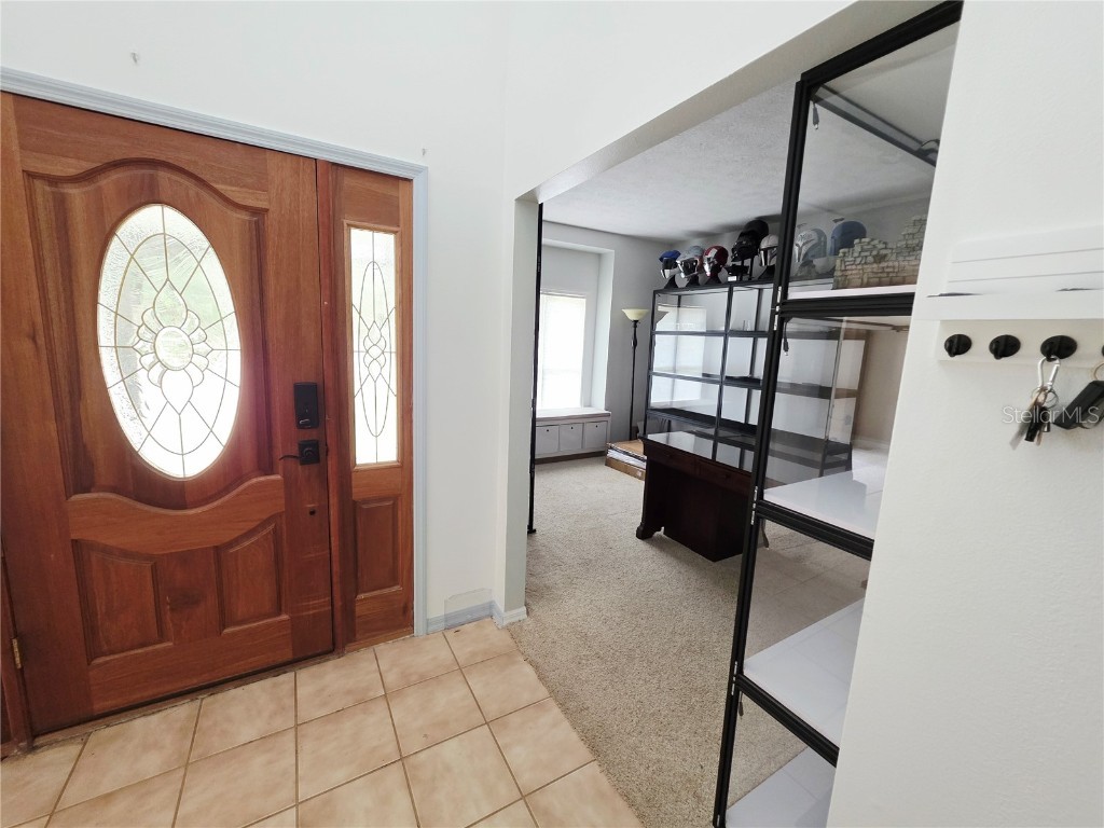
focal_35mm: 13
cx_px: 552
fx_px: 415
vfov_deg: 89.9
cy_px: 414
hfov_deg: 106.2
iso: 400
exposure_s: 1/60
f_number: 1.9
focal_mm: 2.2
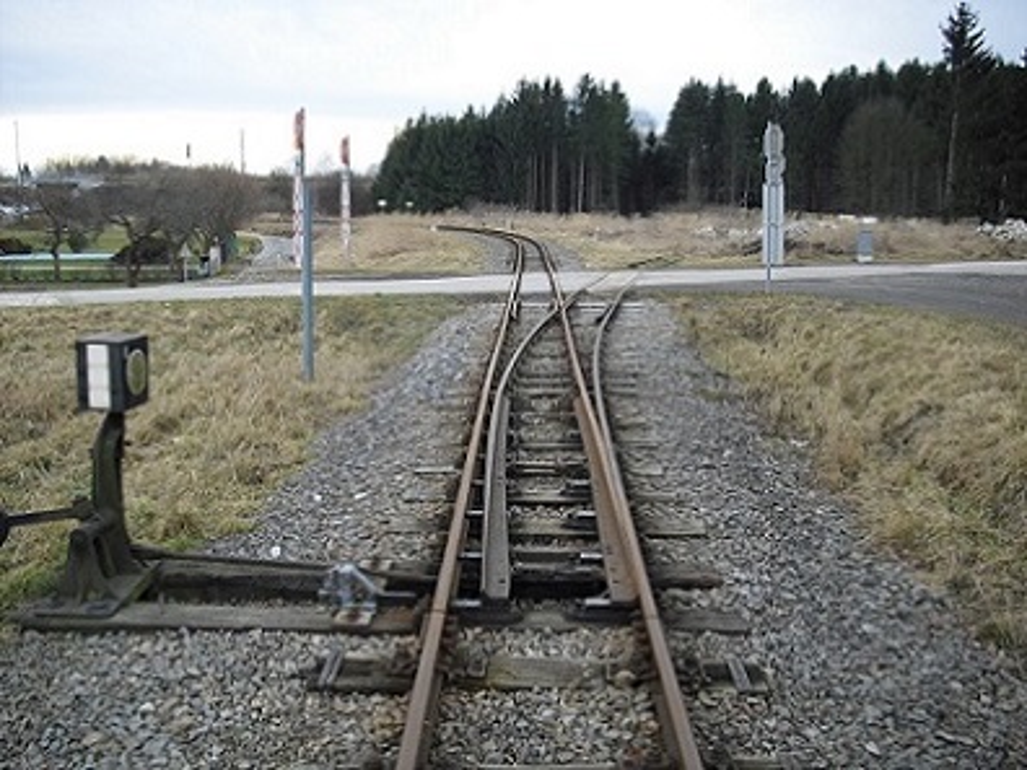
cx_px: 514
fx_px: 1127
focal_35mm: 38
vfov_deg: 37.7
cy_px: 385
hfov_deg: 49.0
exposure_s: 1/160
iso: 100
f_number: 2.8
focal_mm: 6.2
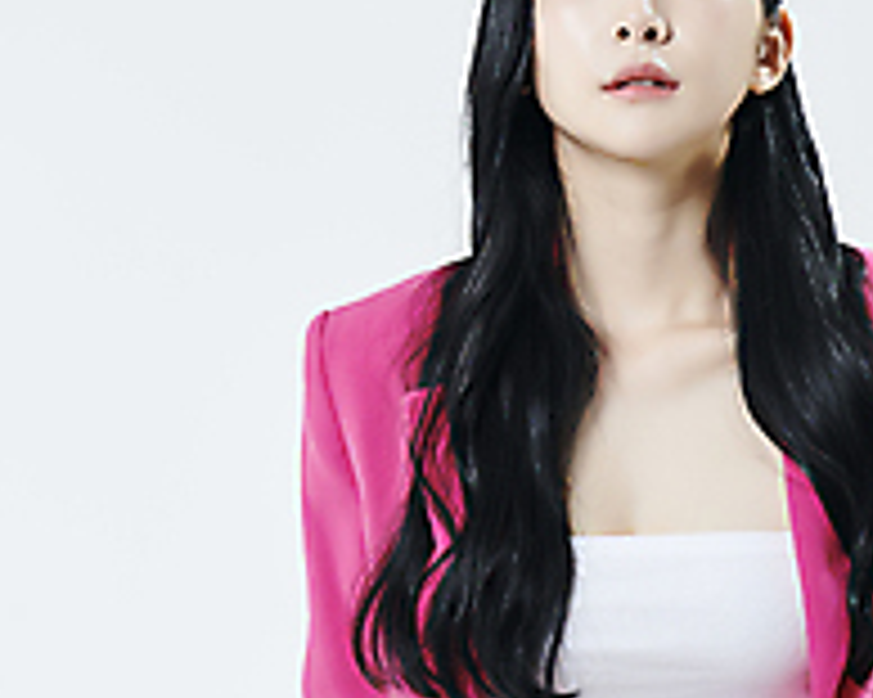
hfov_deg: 6.6
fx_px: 7515
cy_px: 459
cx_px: 565
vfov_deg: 5.3
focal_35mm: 291
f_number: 8
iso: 200
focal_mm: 150
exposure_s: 1/125
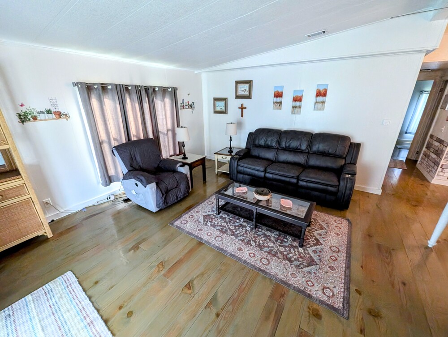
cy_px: 168
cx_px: 224
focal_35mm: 13
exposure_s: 1/120
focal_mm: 1.95
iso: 814
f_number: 2.2
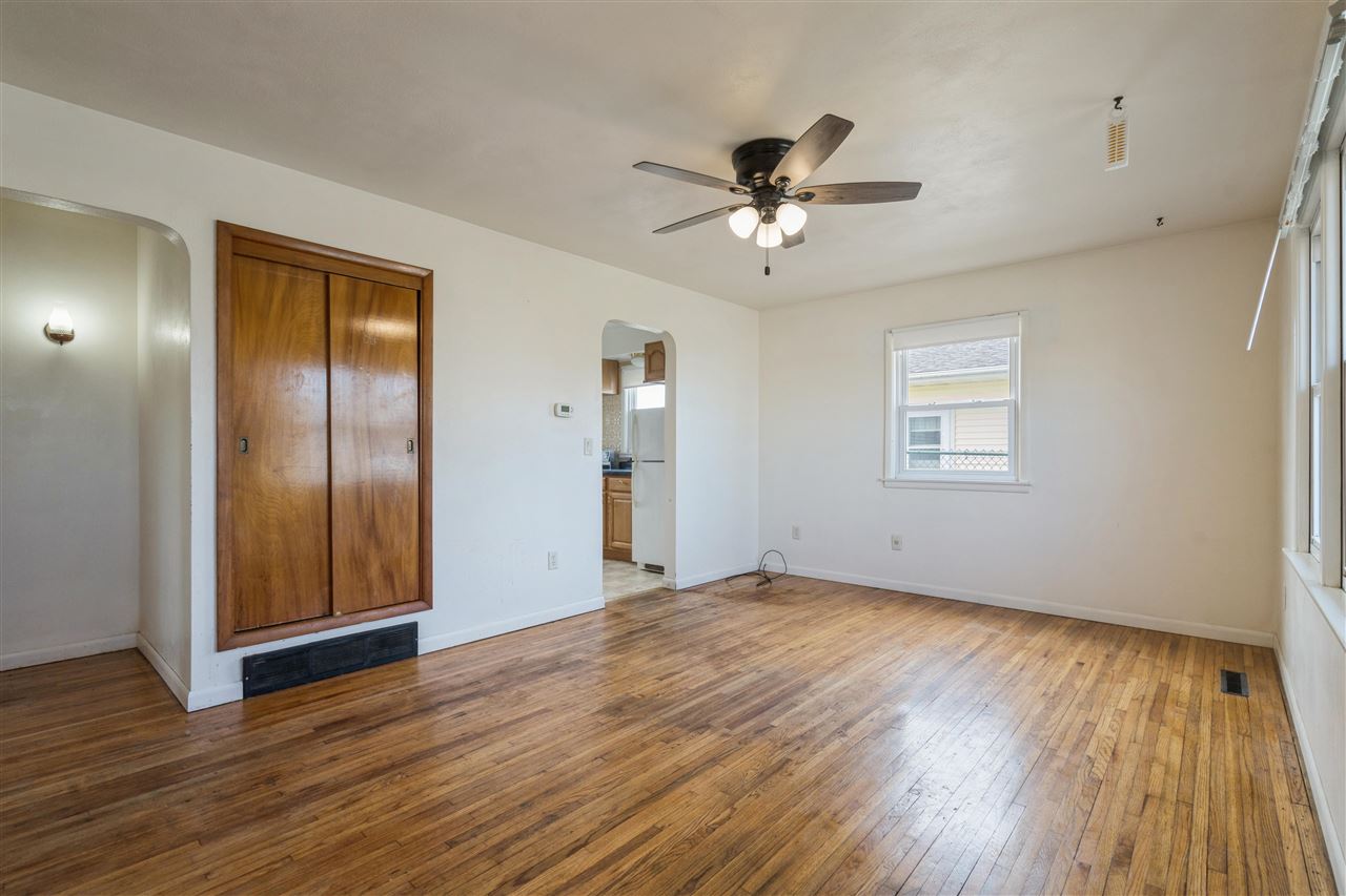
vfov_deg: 73.7
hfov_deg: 96.7
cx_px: 673
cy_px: 448
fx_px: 598
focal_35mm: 16
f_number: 8
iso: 400
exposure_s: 1/60
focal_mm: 16
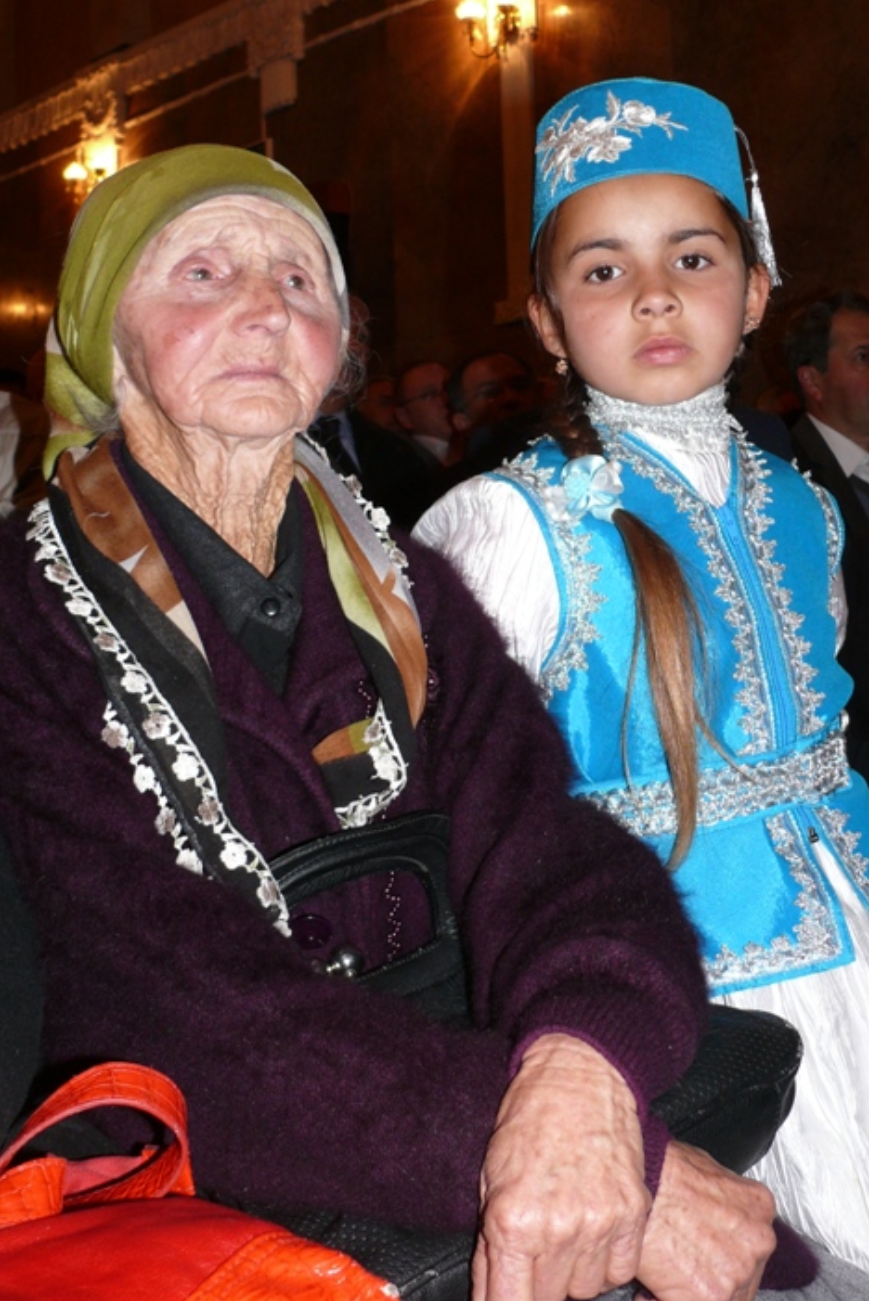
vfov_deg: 43.5
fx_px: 1628
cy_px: 578
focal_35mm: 45
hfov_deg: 29.8
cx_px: 535
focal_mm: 7.4
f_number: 2.8
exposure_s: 1/30
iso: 100
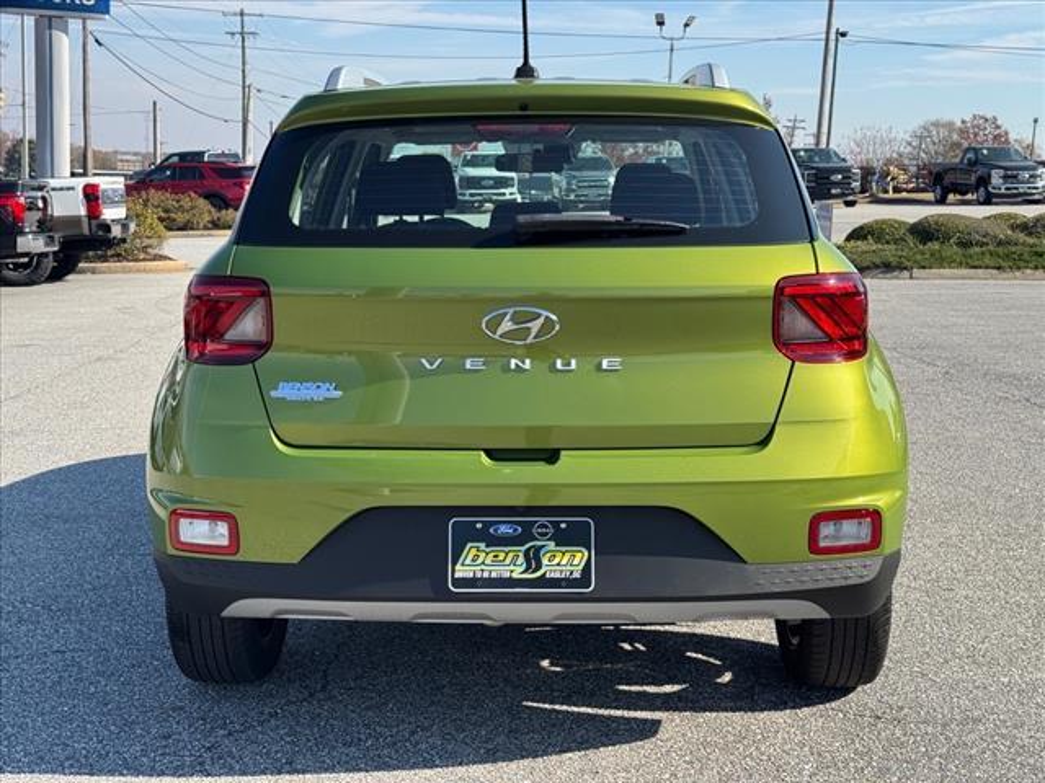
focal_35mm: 48
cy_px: 392
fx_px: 1449
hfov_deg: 39.7
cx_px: 522
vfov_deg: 30.3
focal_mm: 6.76
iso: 64
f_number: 1.78
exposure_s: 1/2110
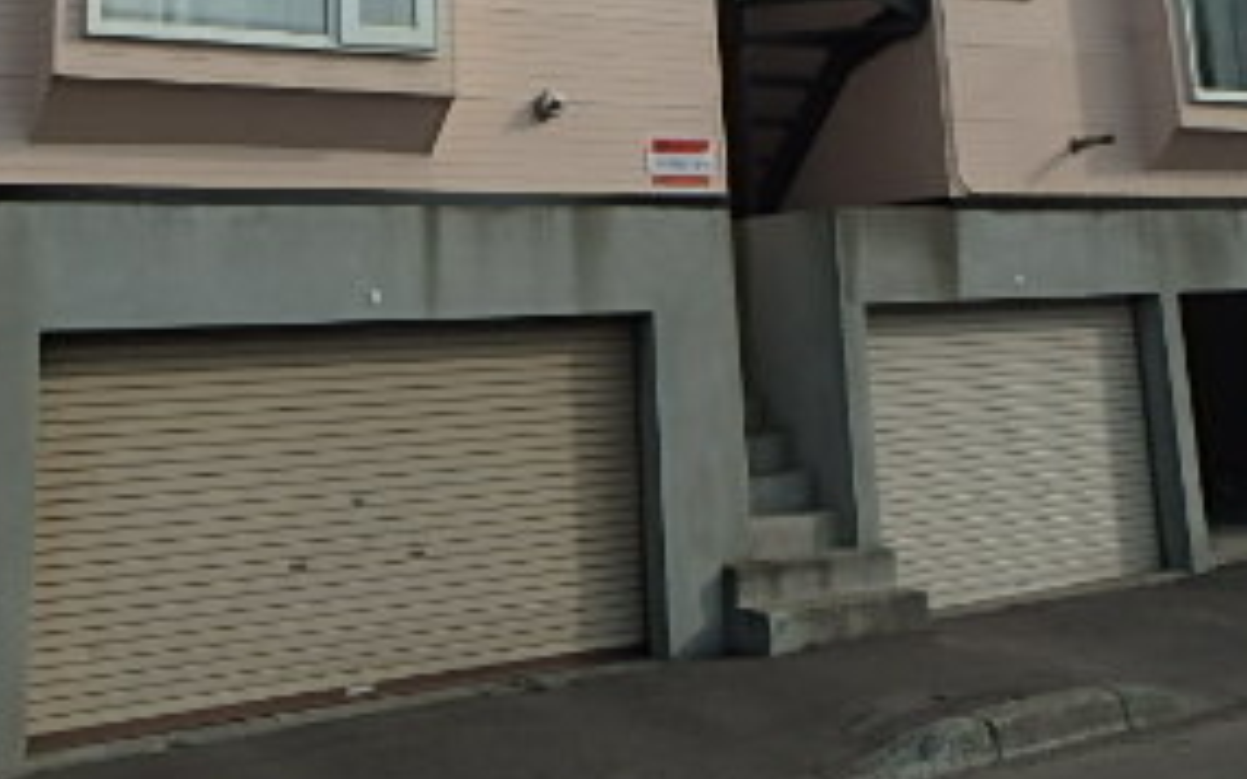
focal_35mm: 50
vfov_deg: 23.9
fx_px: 1699
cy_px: -109
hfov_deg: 40.3
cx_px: 560
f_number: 6
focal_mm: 3.7
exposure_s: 1/500
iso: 125
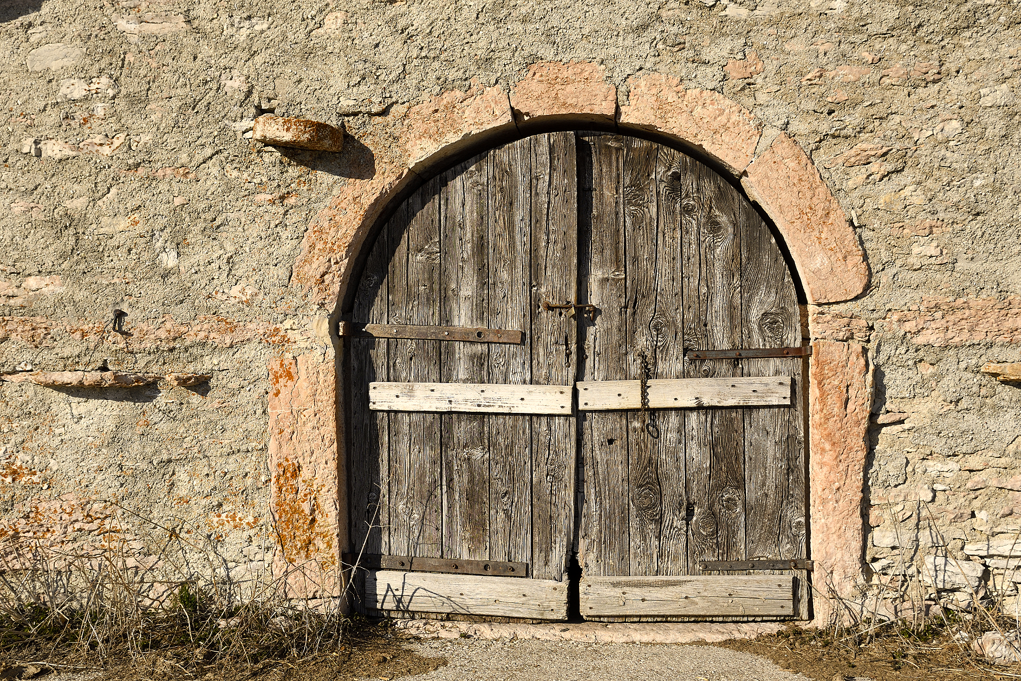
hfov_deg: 46.4
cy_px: 340
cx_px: 510
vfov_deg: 31.9
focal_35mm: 42
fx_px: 1191
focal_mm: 28
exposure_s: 1/400
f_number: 9
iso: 100
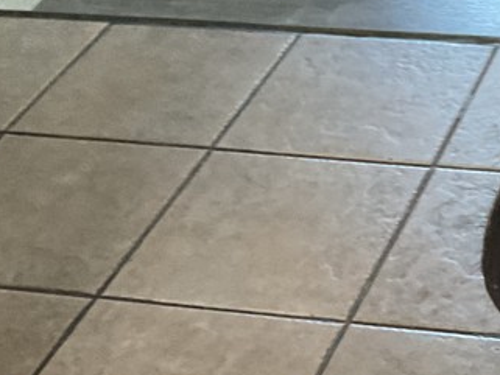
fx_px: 1315
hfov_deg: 19.9
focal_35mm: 91
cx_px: 642
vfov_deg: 16.0
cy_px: 364
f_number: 1.8
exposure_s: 1/24
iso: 500
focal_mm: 3
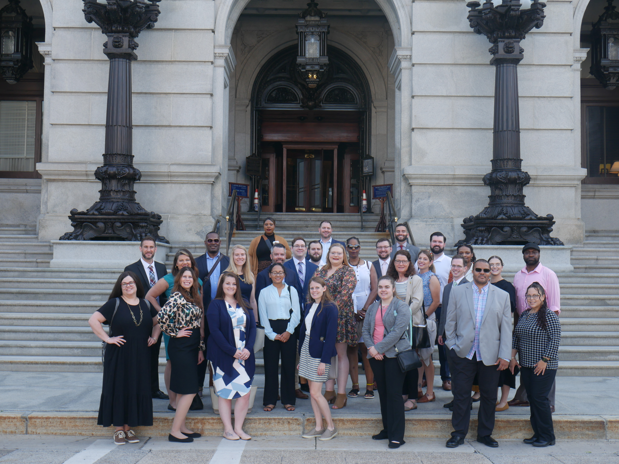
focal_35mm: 46
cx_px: 310
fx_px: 823
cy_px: 232
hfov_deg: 41.2
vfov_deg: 31.5
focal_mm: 23
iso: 200
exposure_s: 1/100
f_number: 6.3
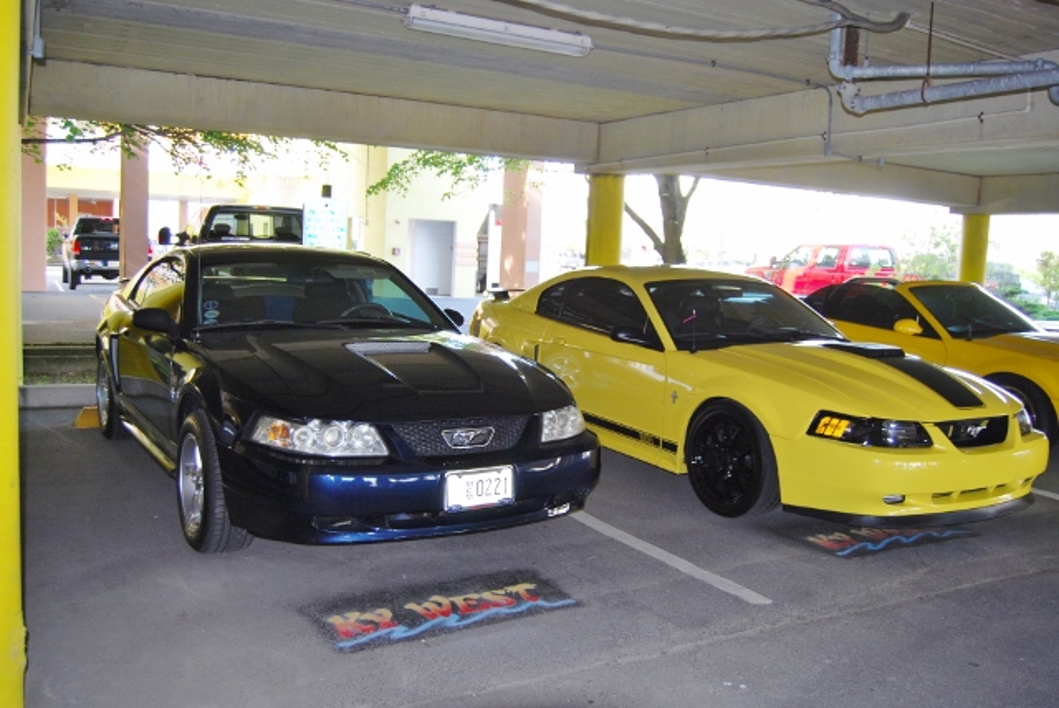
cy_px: 354
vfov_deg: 40.0
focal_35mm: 33
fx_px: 972
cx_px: 530
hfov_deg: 57.2
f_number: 3.8
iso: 200
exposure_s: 1/60
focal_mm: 22
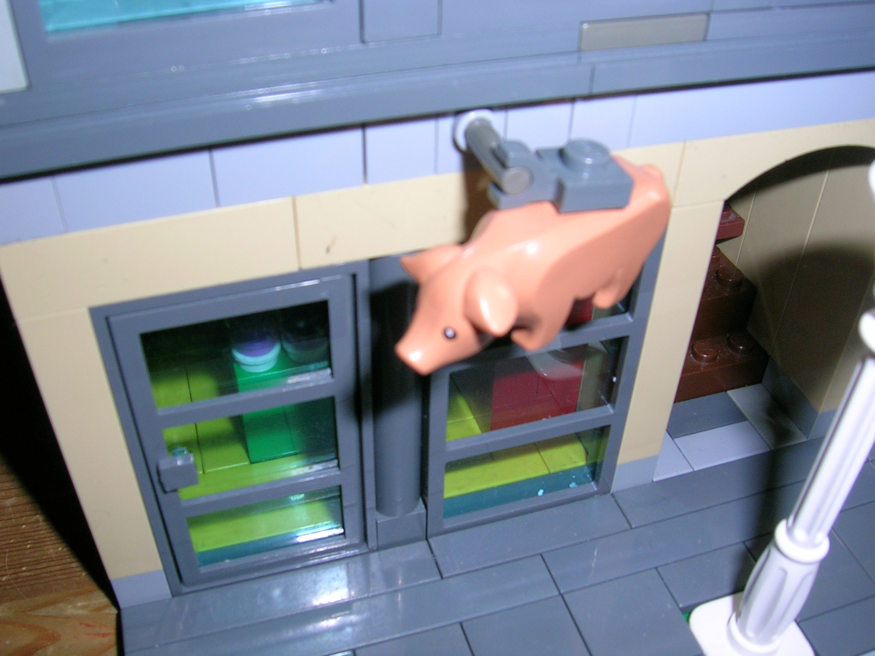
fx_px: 885
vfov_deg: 40.7
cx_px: 438
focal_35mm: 35
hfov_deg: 52.6
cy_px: 328
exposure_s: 1/60.1
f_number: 4.8
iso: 50
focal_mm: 5.4
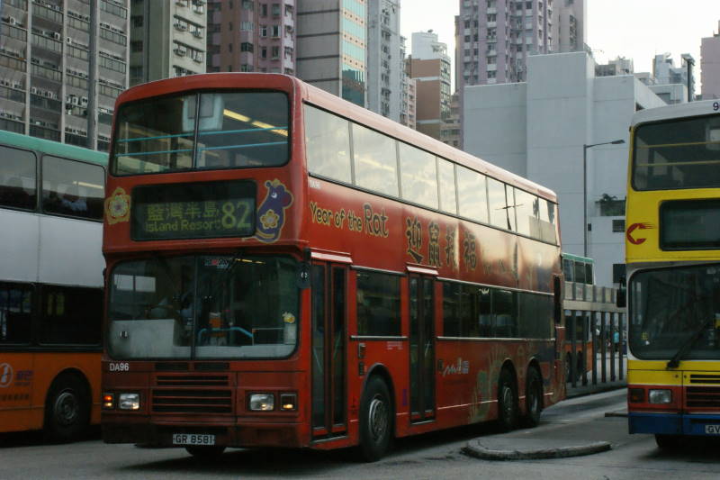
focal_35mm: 60
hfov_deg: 33.4
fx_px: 1200
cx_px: 360
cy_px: 240
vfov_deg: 22.6
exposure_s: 1/125
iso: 1600
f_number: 18
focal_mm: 40
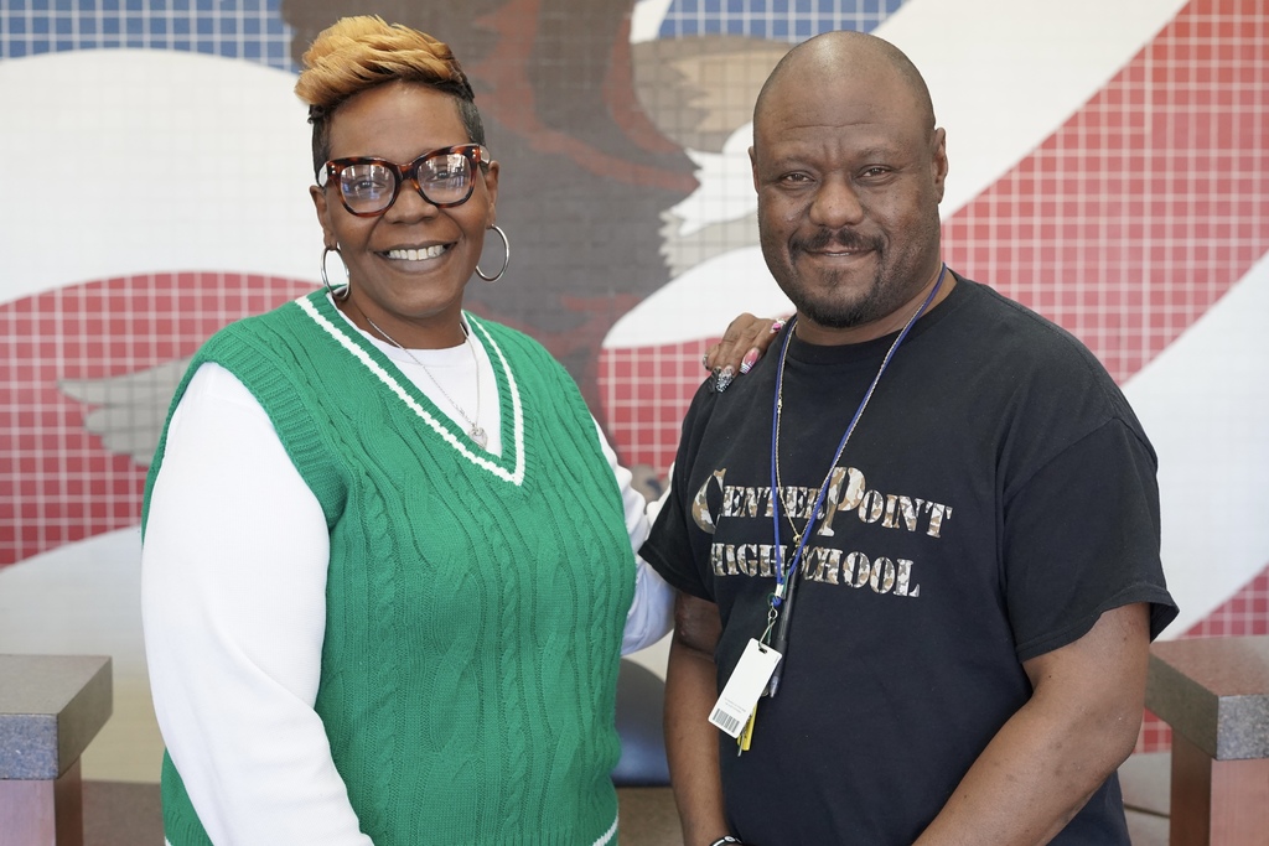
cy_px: 423
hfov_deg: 39.6
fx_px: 1763
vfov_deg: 27.0
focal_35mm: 50
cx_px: 634
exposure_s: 1/160
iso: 4000
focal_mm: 50
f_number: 4
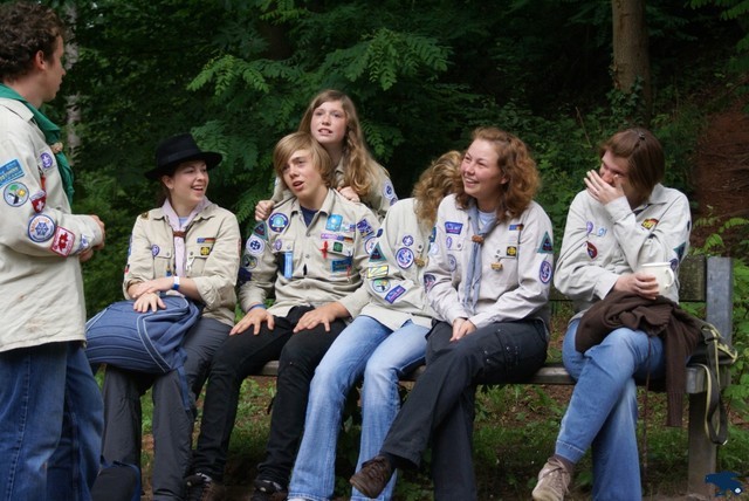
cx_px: 374
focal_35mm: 75
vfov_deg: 18.2
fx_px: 1562
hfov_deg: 27.0
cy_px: 250
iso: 400
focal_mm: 50
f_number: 5.6
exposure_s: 1/160
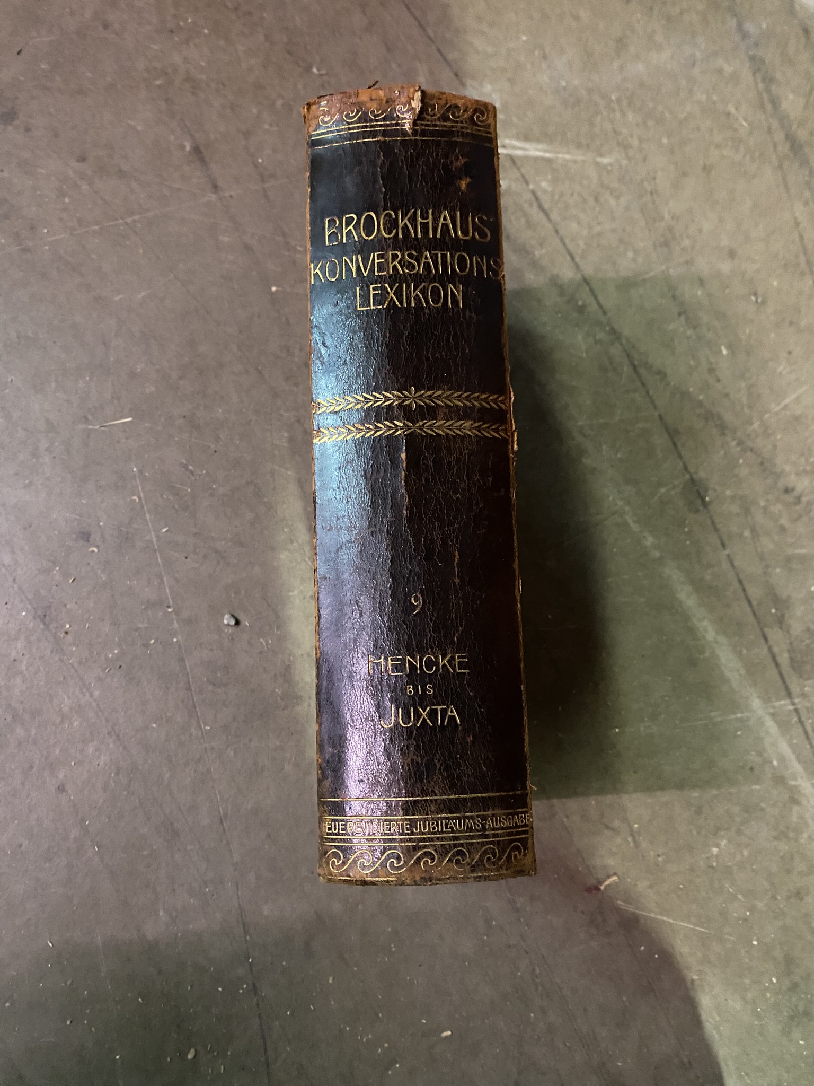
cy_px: 543
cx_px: 407
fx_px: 815
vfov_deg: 67.3
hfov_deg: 53.1
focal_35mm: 26
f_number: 1.8
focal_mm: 4.25
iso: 800
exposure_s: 1/25
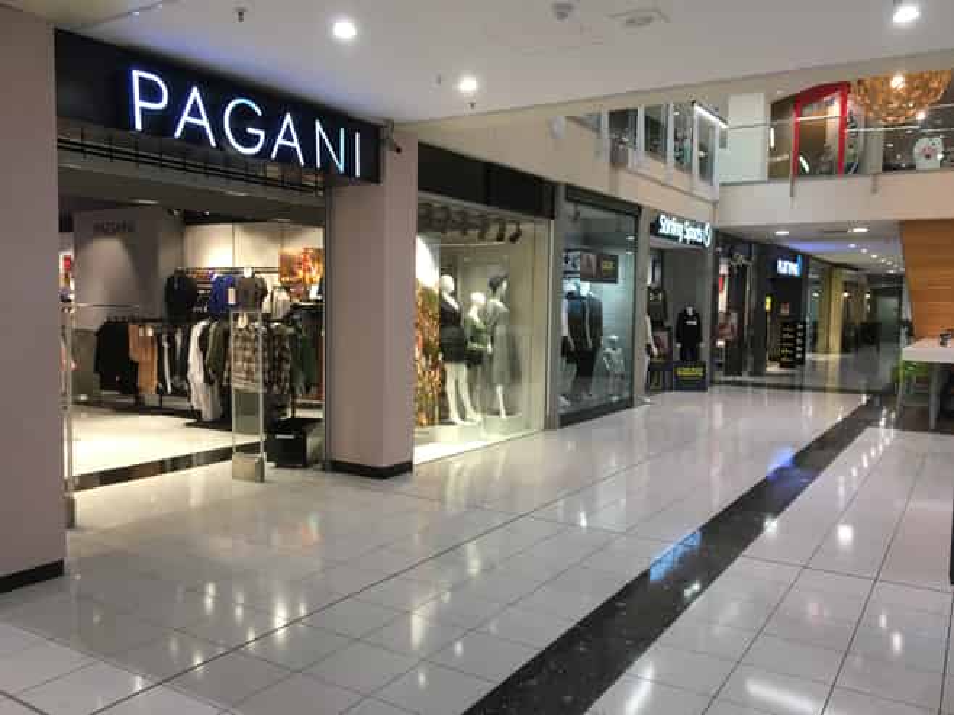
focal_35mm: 29
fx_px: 799
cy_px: 358
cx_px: 477
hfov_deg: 61.7
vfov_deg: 48.2
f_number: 2.2
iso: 32
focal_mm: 4.15
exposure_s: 1/33
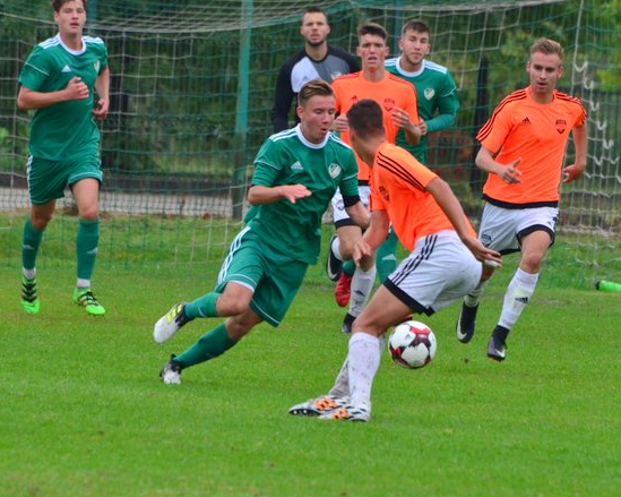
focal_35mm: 614
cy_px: 198
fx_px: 11283
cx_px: 359
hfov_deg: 3.2
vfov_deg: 2.5
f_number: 7.1
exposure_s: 1/640
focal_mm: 300
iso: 2000
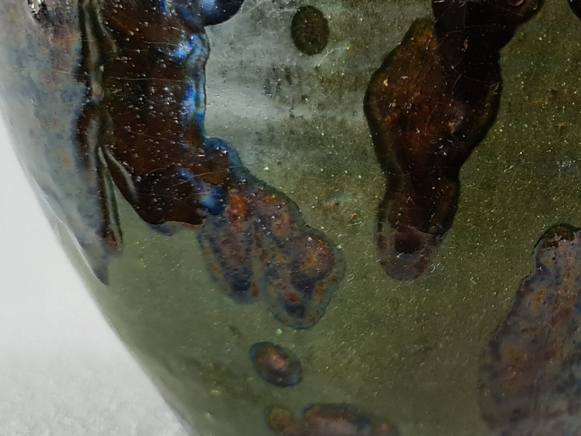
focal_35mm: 60
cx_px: 566
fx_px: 1007
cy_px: 85
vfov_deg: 24.0
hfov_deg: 30.2
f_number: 1.8
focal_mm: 7
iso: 500
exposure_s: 1/100
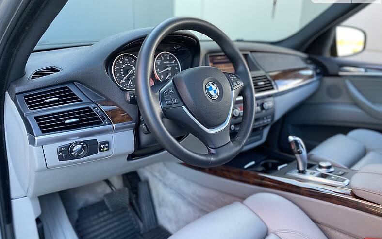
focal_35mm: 28
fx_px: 292
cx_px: 194
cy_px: 122
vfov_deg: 44.5
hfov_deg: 66.5
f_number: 1.8
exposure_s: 1/101
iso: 125
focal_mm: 4.2
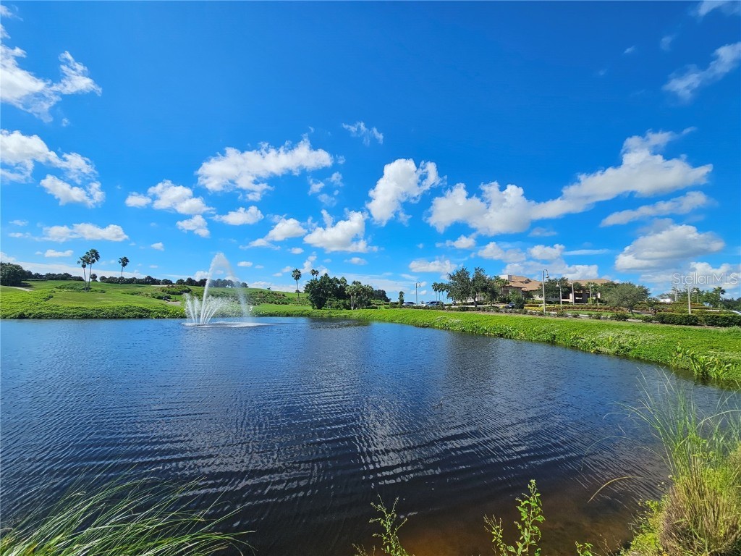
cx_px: 370
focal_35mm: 13
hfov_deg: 106.2
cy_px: 278
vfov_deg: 89.9
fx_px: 278
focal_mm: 2.2
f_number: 2.2
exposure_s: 1/3483
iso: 50
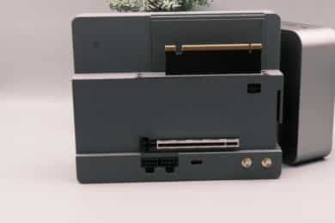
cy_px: 112
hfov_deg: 33.9
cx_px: 168
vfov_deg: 23.0
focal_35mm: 59
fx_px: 549
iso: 1000
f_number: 8
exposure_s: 1/120
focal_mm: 39.6
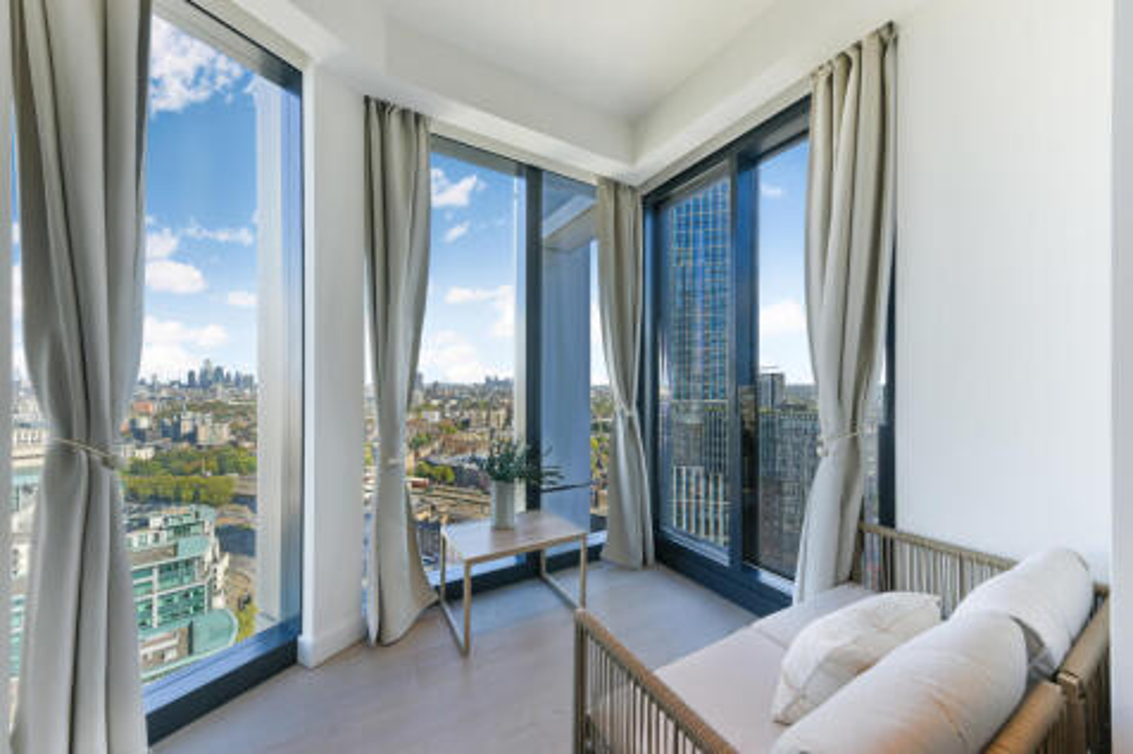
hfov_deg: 108.3
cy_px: 377
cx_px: 566
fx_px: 409
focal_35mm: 13
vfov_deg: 85.4
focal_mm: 13
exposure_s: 1/8
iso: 200
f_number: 16
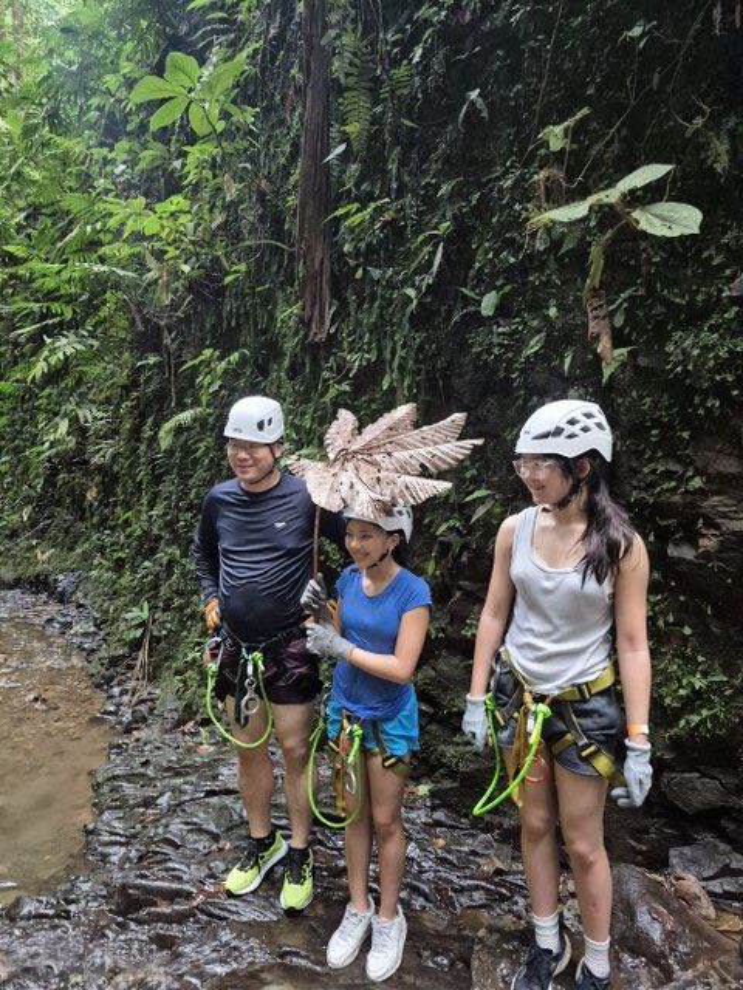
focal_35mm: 23
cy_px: 495
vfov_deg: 73.9
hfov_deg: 58.9
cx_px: 372
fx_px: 658
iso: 1000
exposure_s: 1/60
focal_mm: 5.4
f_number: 1.8
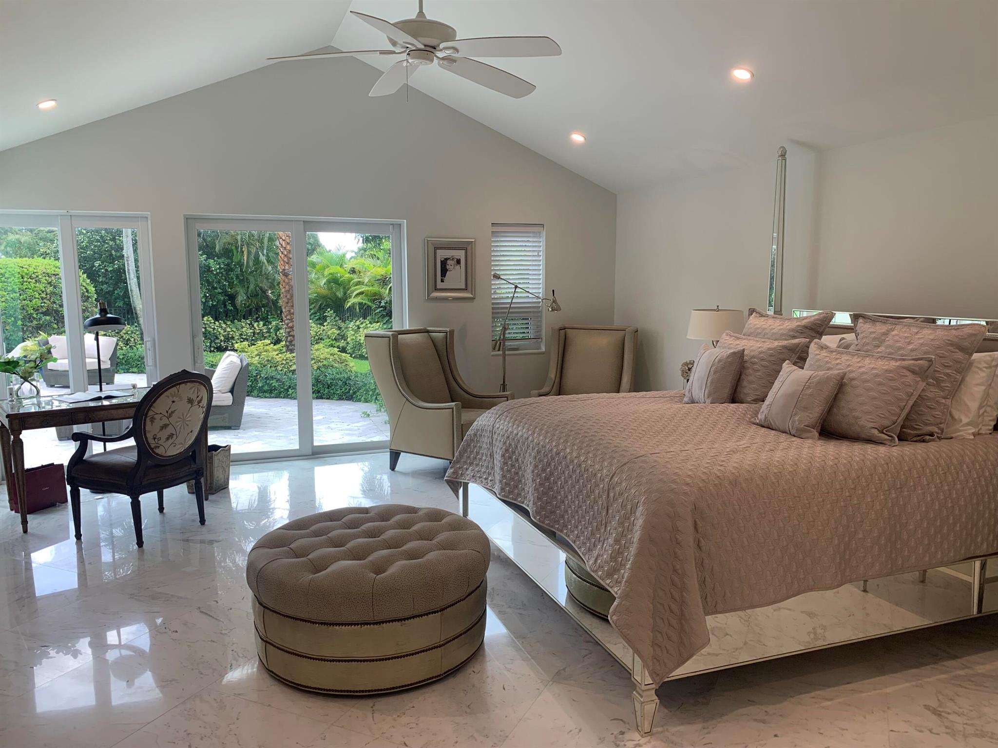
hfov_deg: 67.3
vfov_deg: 53.1
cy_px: 374
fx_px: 750
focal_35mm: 26
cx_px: 499
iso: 50
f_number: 1.8
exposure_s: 1/120
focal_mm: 4.25
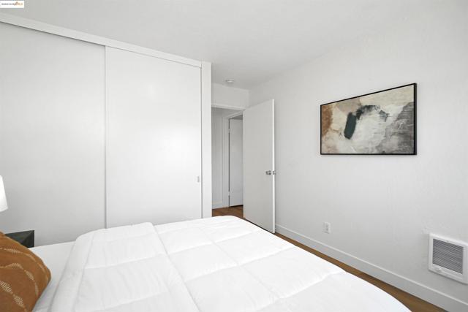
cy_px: 156
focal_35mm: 15
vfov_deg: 77.4
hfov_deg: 100.4
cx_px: 234
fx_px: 195
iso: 640
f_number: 4
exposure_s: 1/200
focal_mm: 10
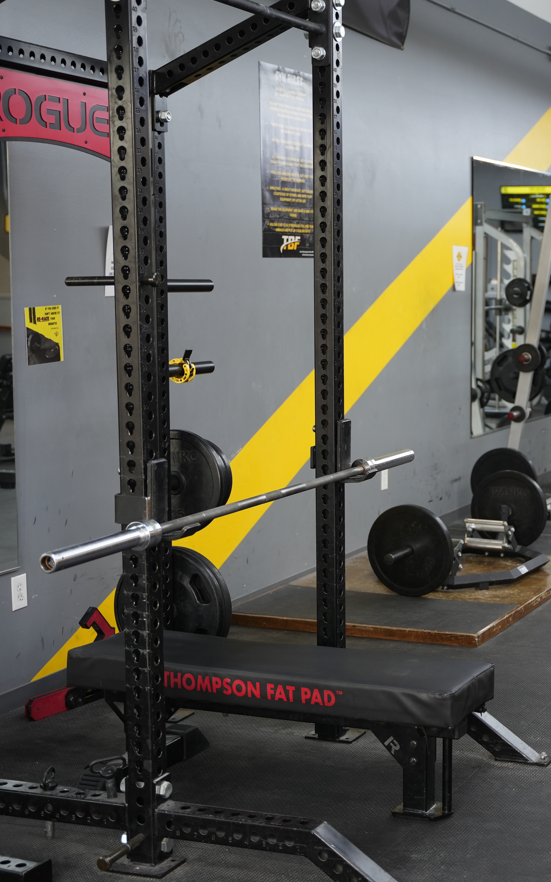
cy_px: 435
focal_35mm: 62
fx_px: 1490
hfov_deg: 20.4
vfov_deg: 33.0
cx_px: 539
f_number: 2.8
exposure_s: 1/100
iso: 320
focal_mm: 40
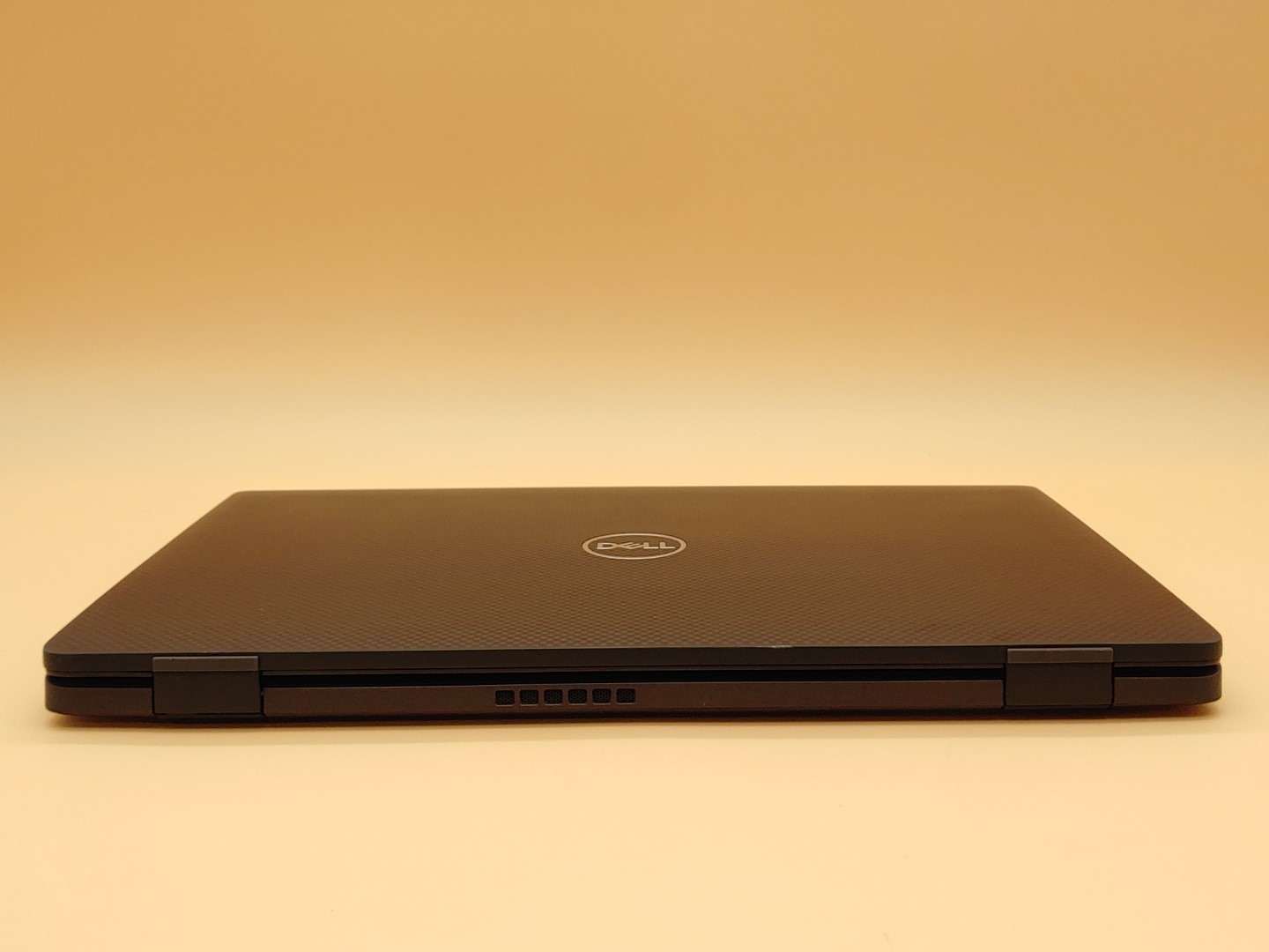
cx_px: 634
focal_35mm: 39
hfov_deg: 47.9
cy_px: 476
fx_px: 1430
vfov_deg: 36.8
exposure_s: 1/260
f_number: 1.8
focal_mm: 4.36
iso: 50
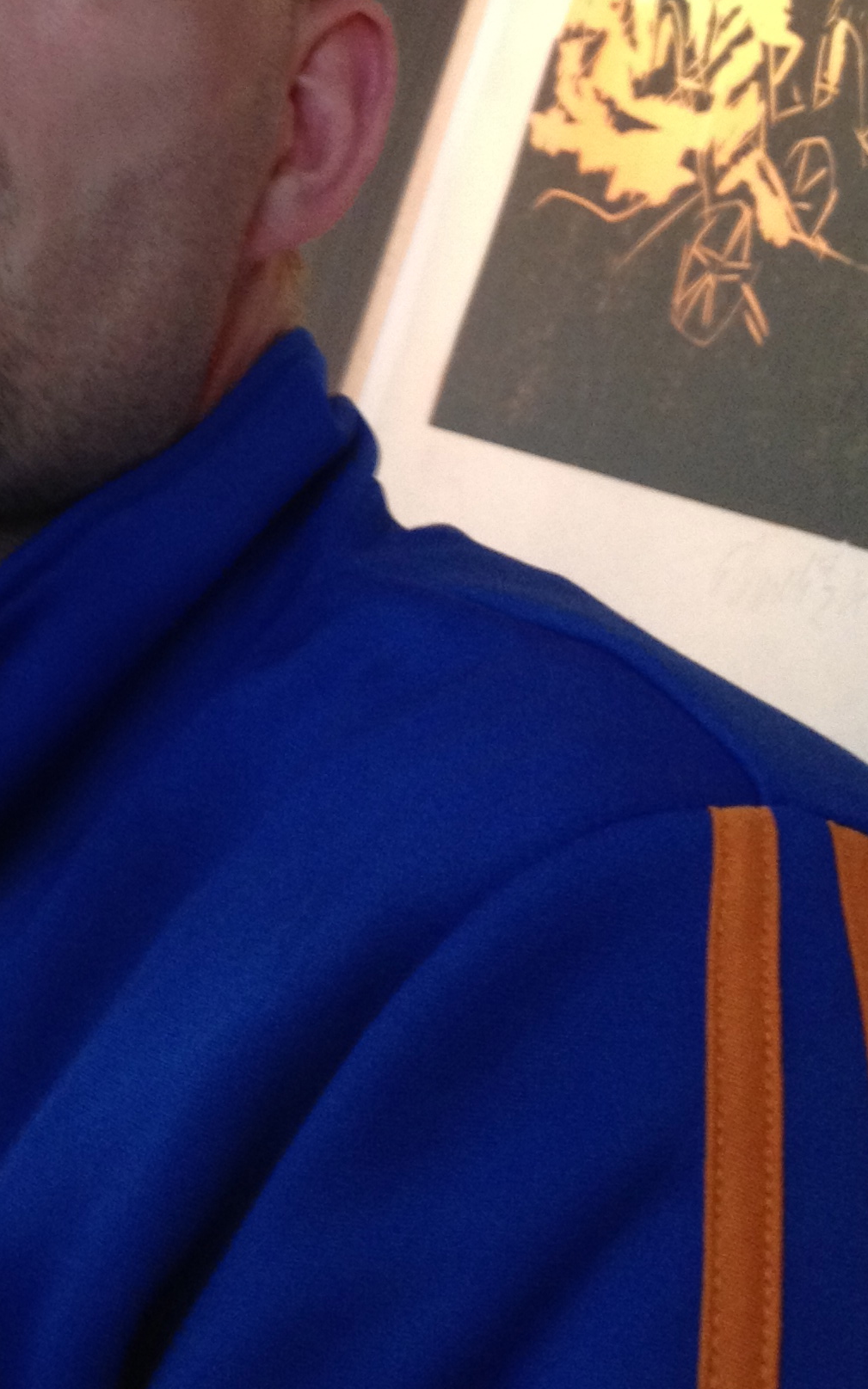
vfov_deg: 26.3
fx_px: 2839
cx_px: -148
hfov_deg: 16.7
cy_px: 61
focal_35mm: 75
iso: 160
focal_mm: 4.28
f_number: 2.4
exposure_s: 1/20
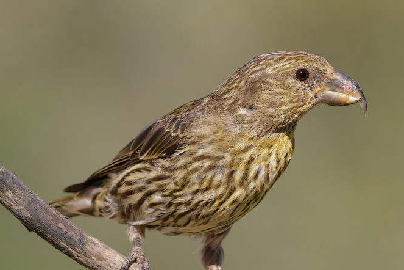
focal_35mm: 905
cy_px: 166
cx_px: 321
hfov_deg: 2.3
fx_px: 10155
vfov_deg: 1.5
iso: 1800
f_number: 9
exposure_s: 1/2500
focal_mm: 500
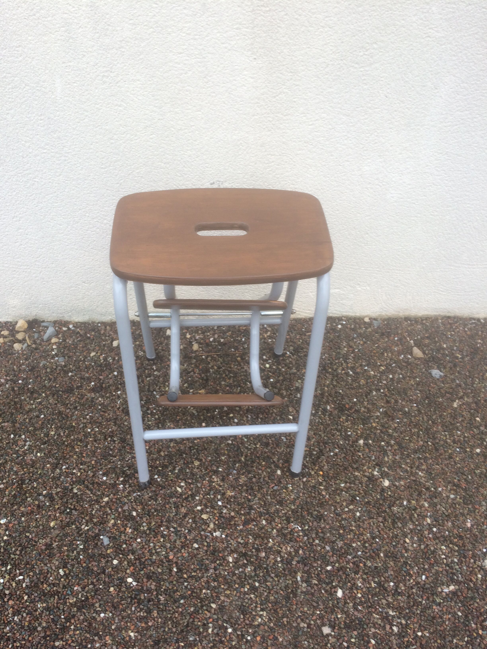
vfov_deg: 61.7
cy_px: 324
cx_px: 244
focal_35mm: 29
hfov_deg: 48.2
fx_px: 544
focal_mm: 4.15
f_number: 2.2
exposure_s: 1/122
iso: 32
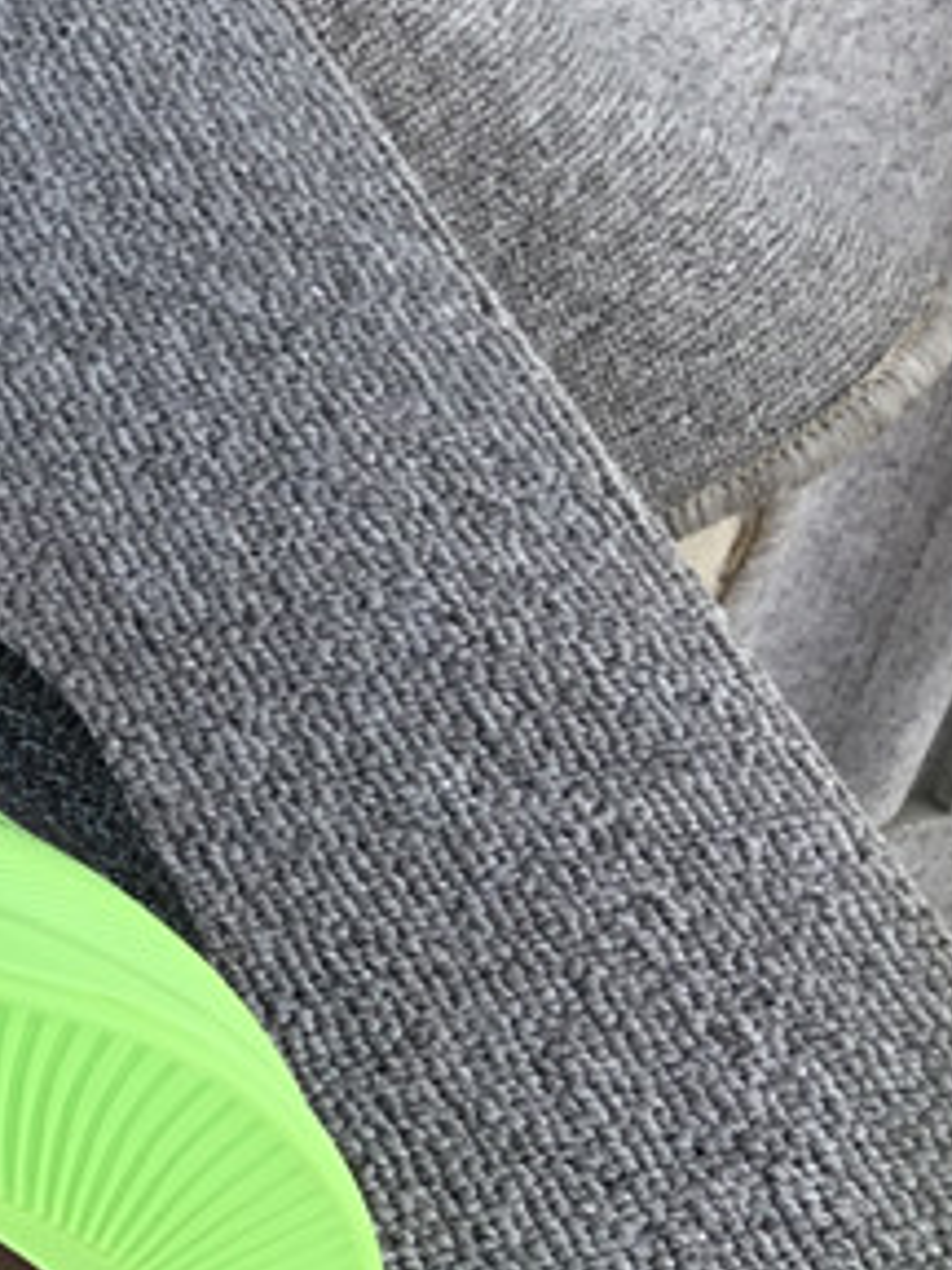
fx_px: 3557
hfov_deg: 13.4
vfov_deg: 20.2
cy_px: 721
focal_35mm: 97
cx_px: -842
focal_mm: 3.3
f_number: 2.4
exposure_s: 1/126
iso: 25
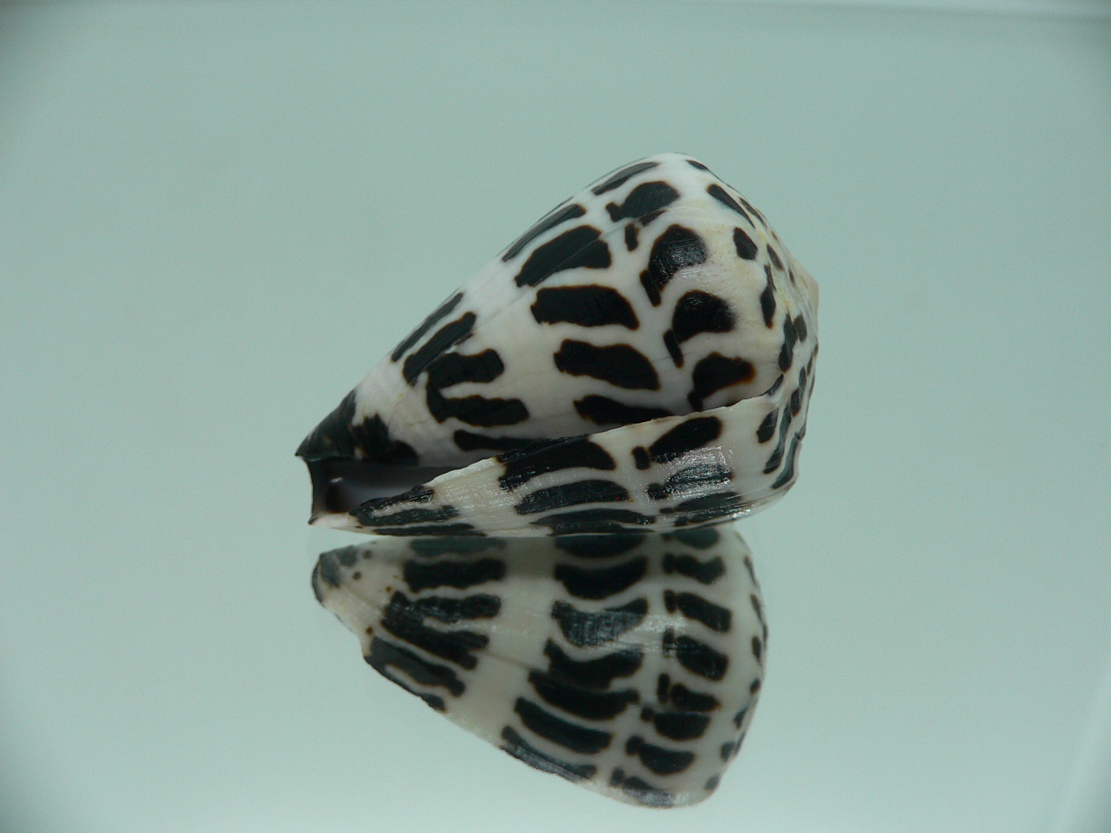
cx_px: 556
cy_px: 416
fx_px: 1123
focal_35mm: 35
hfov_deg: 52.6
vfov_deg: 40.7
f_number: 2.8
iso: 80
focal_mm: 4.6
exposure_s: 1/60
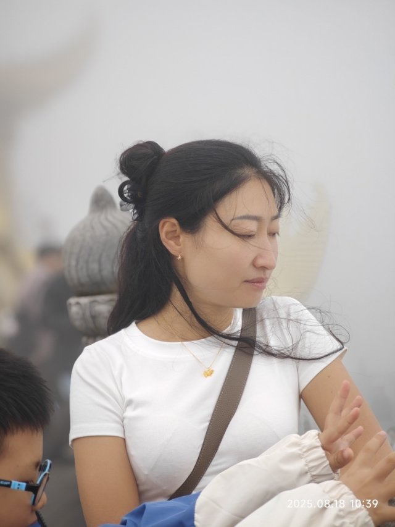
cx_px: 198
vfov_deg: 26.0
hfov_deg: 19.6
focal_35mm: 75
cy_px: 264
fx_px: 1141
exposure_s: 1/2247
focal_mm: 12.28
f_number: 1.8
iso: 50
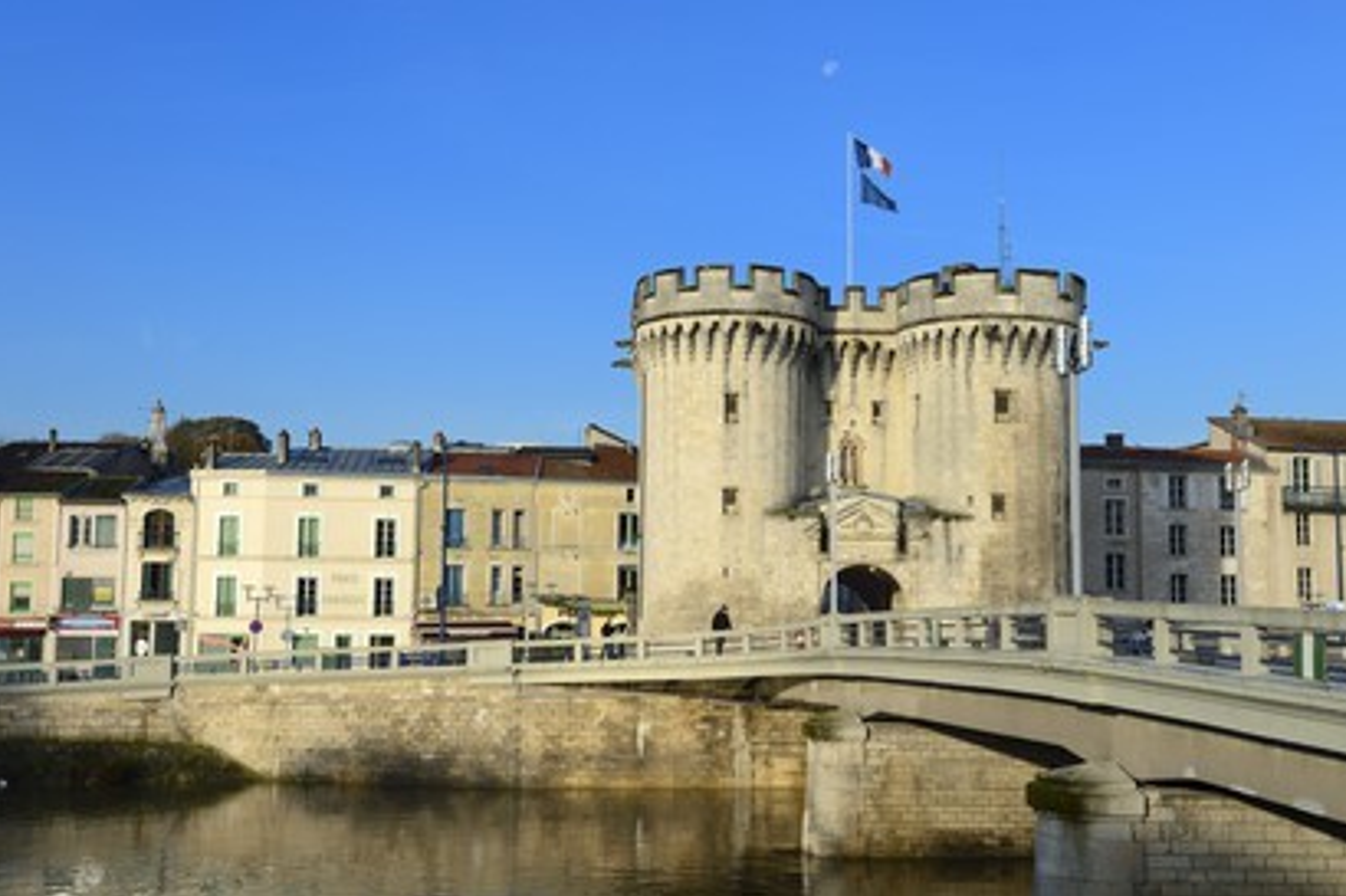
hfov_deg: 45.4
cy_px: 450
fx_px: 1607
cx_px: 670
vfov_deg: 31.2
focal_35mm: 43
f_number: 11
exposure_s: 1/250
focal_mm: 42
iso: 200
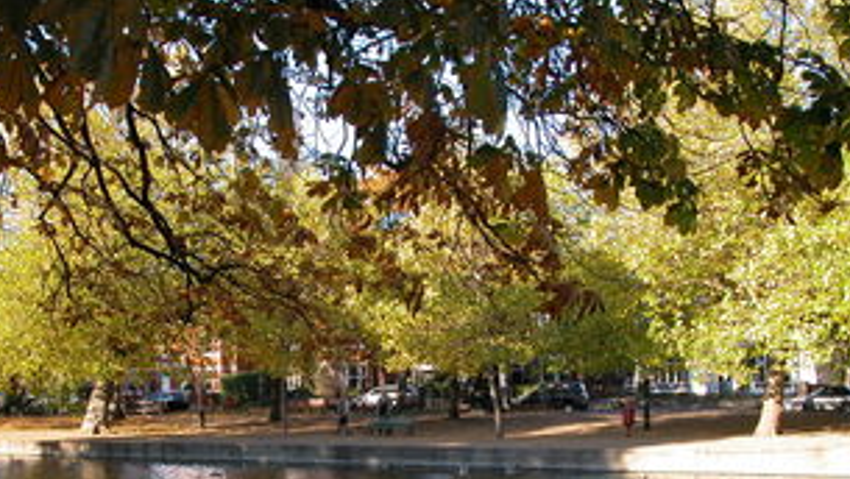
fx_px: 1128
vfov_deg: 23.6
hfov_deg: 41.1
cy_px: 390
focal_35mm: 50
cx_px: 337
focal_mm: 8.9
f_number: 4.5
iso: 100
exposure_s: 1/124
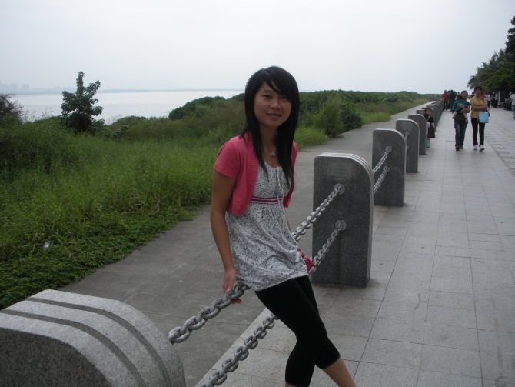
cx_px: 258
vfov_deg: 39.7
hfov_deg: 51.3
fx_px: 536
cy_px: 194
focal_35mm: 36
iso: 64
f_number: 3.5
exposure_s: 1/1048
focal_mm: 6.3
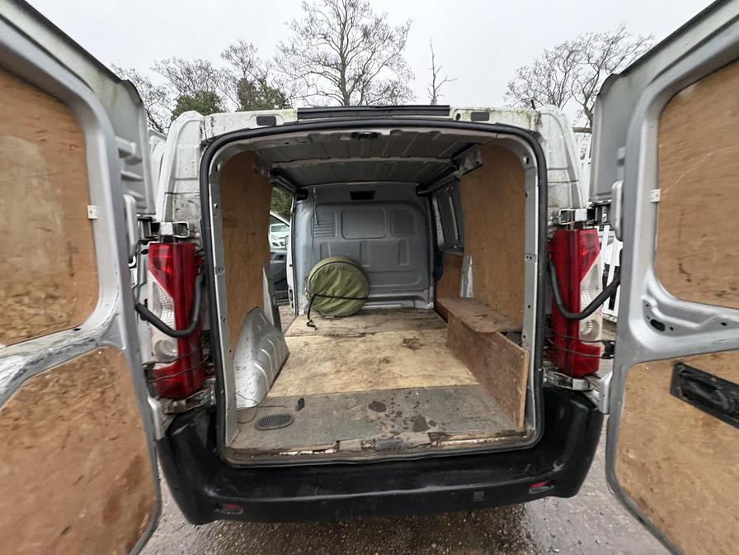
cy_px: 278
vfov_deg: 85.7
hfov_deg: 102.1
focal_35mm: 14
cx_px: 370
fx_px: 299
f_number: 2.2
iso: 400
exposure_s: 1/60
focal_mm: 2.22
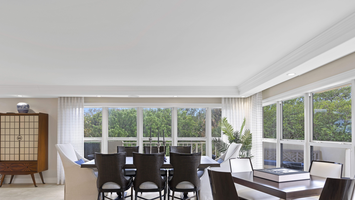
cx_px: 170
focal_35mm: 23
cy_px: 131
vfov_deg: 48.8
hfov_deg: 78.7
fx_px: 217
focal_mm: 18
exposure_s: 1/1.25
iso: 100
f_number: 9
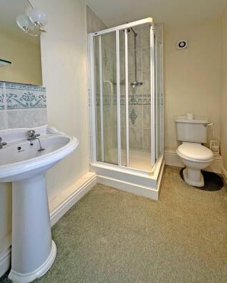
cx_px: 112
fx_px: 126
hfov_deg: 84.1
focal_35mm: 15
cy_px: 138
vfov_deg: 96.7
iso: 160
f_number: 2.2
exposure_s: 1/100
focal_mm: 2.22
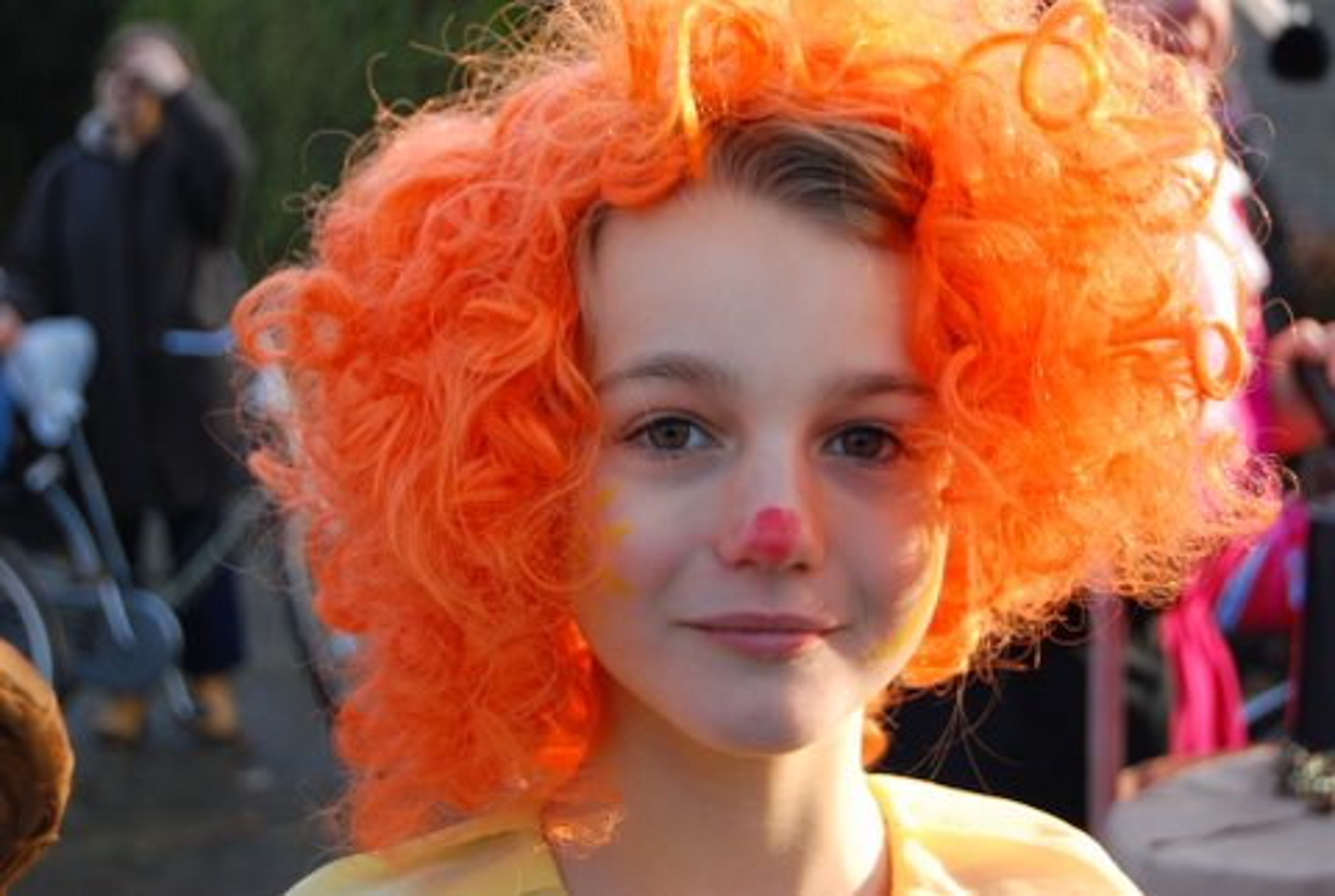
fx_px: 2675
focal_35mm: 72
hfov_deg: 28.0
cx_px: 668
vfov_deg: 19.0
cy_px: 448
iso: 250
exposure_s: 1/125
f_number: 5.6
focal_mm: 48
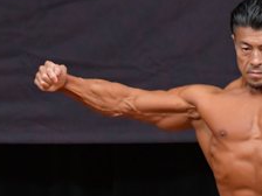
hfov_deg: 2.0
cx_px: 256
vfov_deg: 1.5
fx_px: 7554
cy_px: 272
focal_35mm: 998
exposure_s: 1/400
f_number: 5.6
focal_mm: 200
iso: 4000
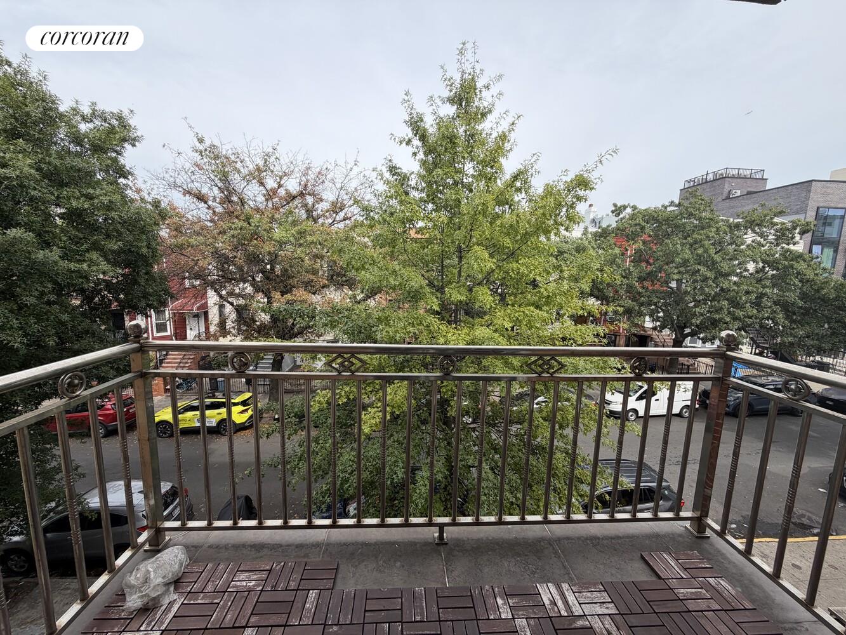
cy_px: 318
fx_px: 342
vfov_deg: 85.7
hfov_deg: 102.1
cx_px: 423
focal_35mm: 14
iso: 32
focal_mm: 2.22
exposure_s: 1/770
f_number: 2.2
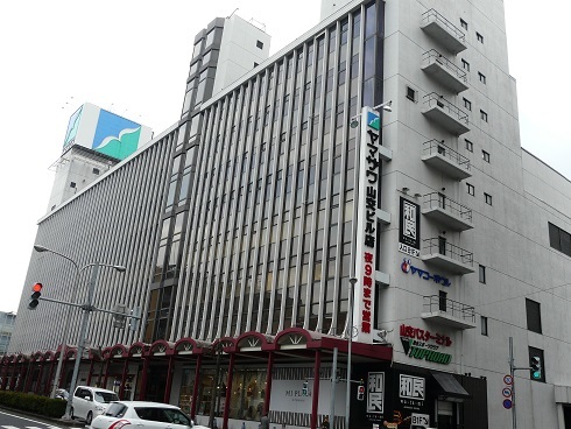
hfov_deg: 55.3
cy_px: 214
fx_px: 545
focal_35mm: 33
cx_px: 286
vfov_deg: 43.0
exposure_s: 1/250
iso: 100
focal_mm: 5.4
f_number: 4
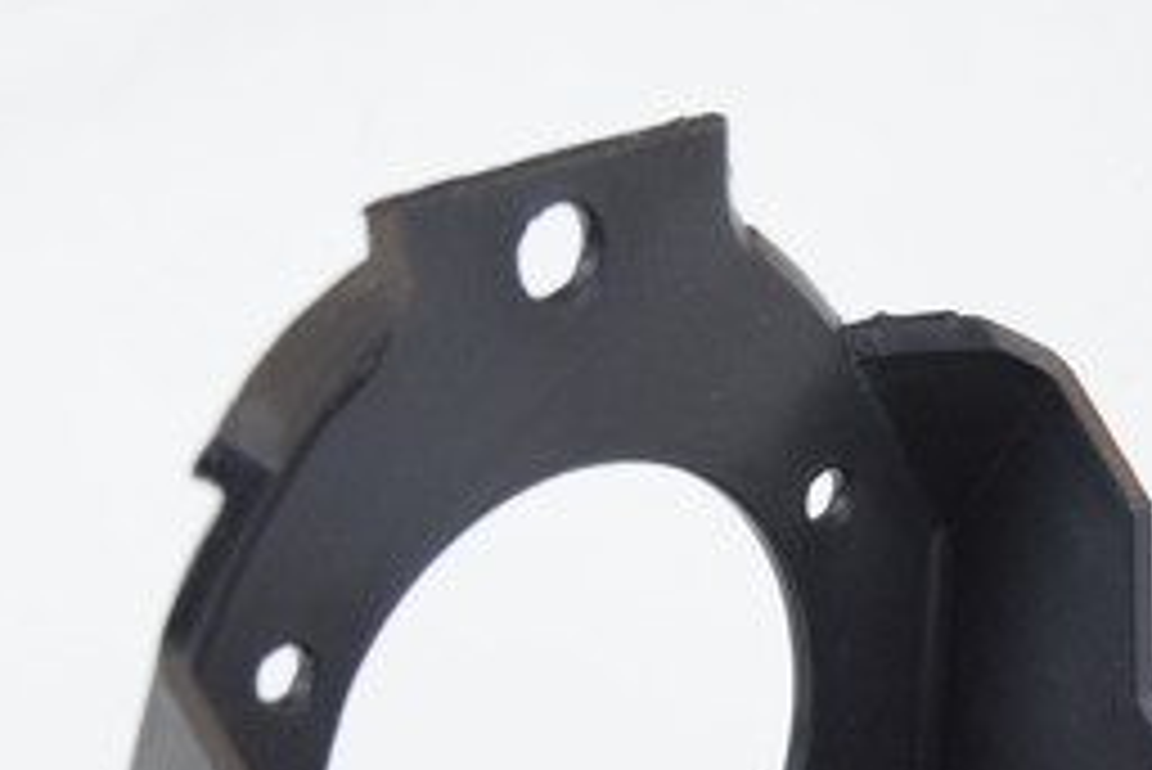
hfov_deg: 13.7
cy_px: 903
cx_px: 783
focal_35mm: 150
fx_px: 4803
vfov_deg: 9.1
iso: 1800
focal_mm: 40
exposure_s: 1/60
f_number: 5
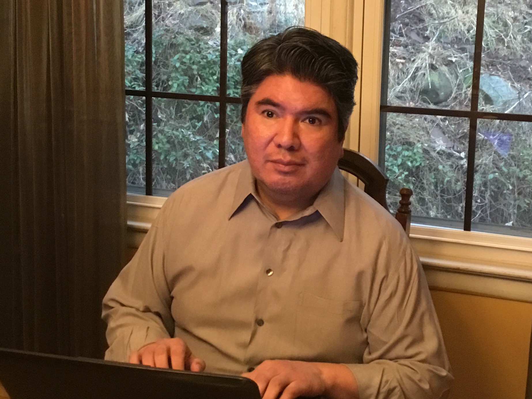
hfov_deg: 58.4
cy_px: 200
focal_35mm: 31
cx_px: 266
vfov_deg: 45.4
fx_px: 476
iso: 250
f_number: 2.4
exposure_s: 1/15
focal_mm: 3.3
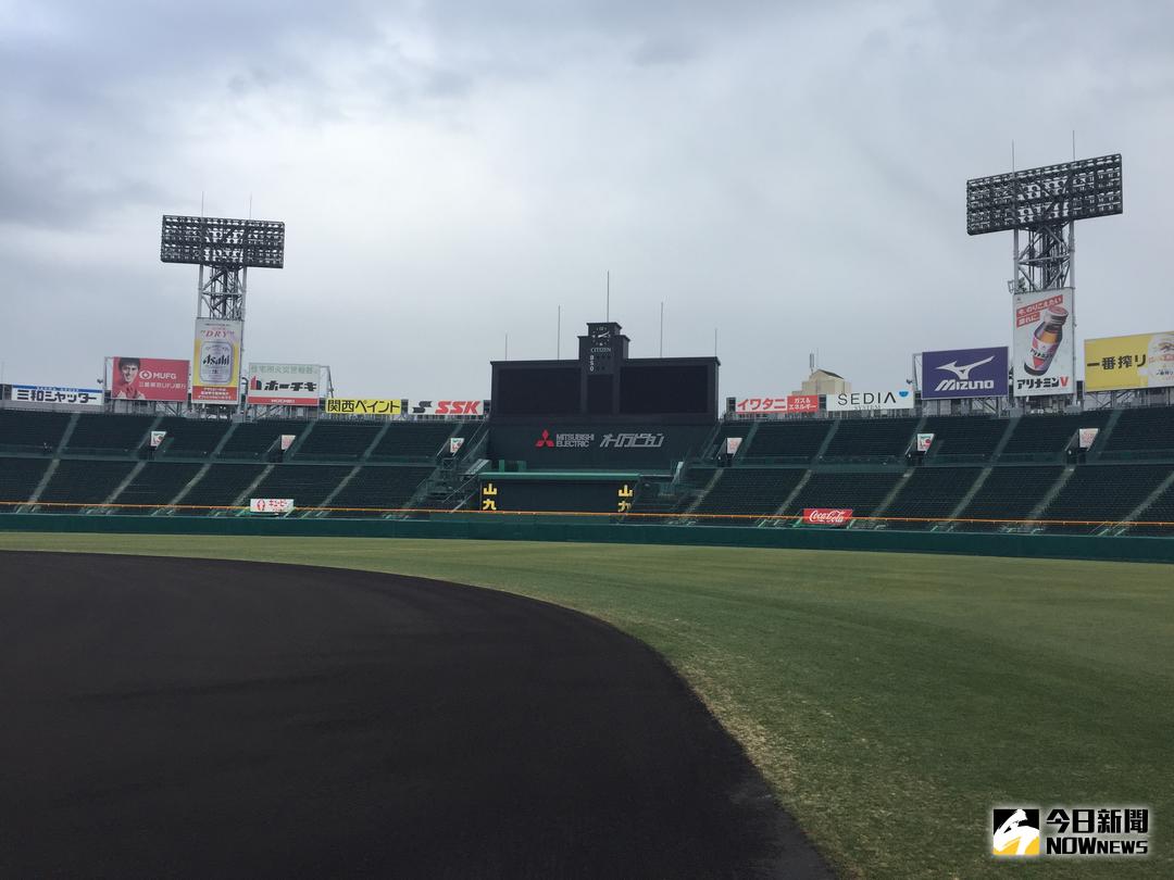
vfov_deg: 48.2
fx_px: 984
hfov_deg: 61.7
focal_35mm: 29
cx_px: 587
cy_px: 440
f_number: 2.2
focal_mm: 4.15
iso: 32
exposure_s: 1/659
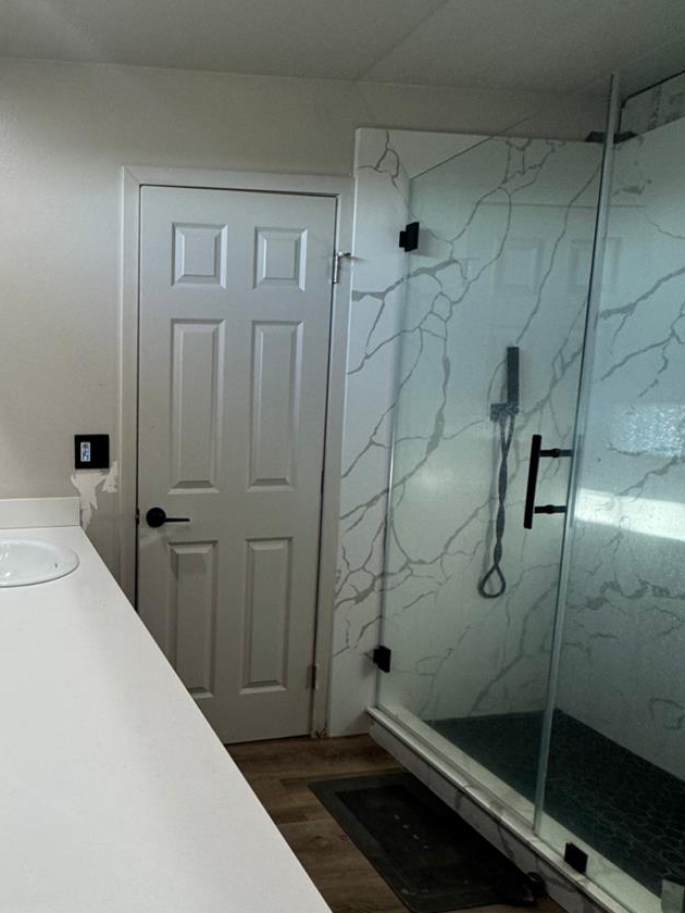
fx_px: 660
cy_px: 491
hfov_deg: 49.9
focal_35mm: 25
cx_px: 92
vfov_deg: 69.3
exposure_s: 1/99
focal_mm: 2.22
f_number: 2.2
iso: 100
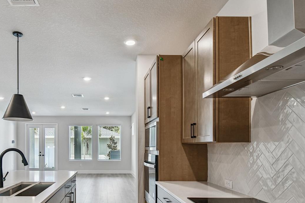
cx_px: 109
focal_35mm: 23
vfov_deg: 53.6
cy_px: 140
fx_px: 195
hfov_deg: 74.4
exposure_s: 1/13
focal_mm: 10
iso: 100
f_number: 7.1
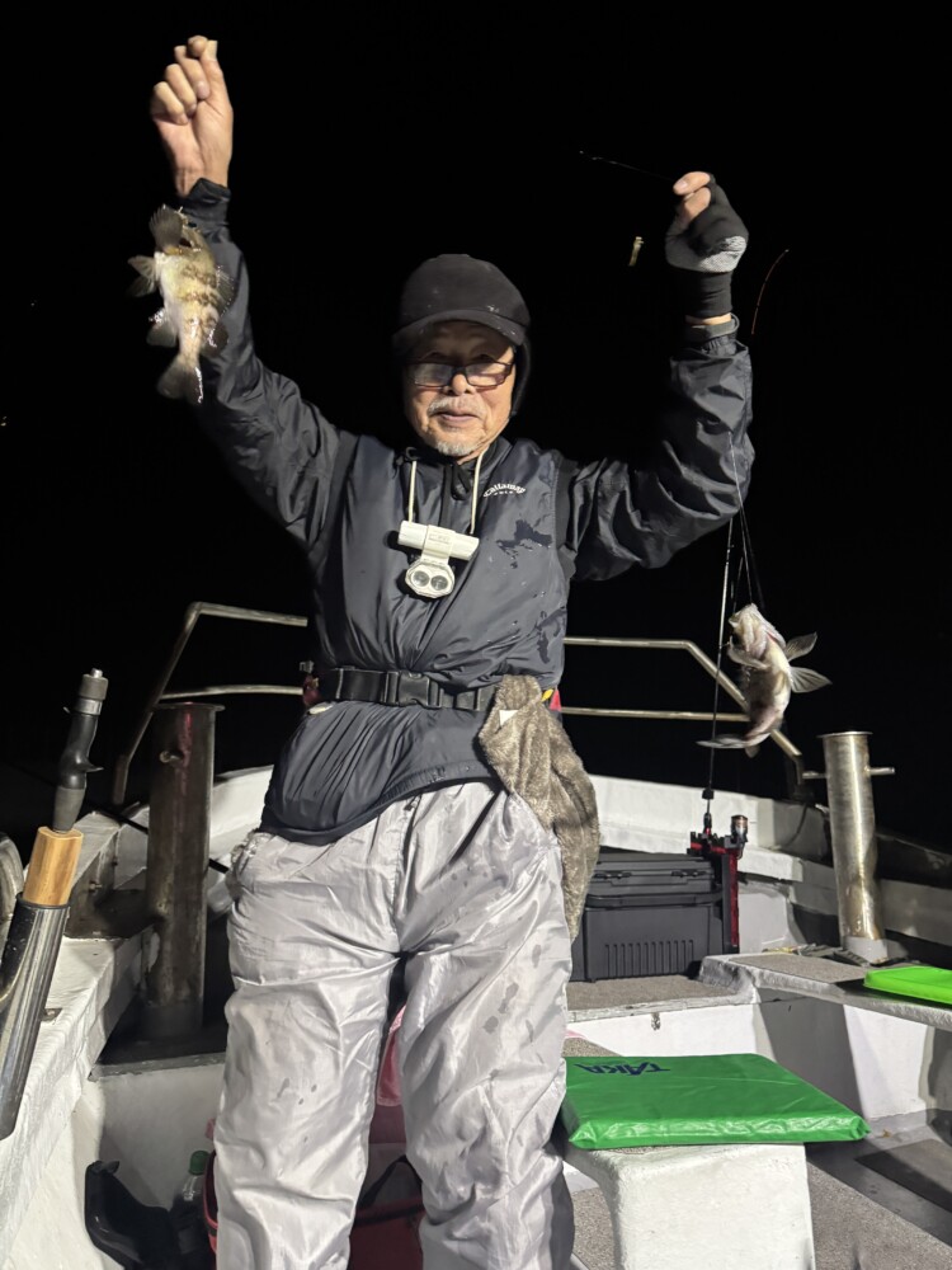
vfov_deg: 71.6
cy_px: 635
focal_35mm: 24
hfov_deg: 56.8
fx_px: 880
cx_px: 476
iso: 1000
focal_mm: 6.76
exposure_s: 1/32
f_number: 1.78
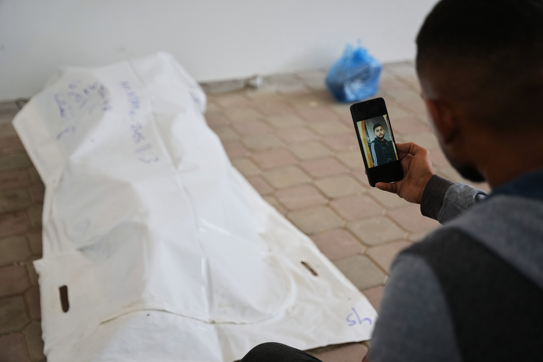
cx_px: 272
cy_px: 181
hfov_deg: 39.1
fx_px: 765
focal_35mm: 51
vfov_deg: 26.6
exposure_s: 1/640
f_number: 2.8
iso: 800
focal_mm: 50.7
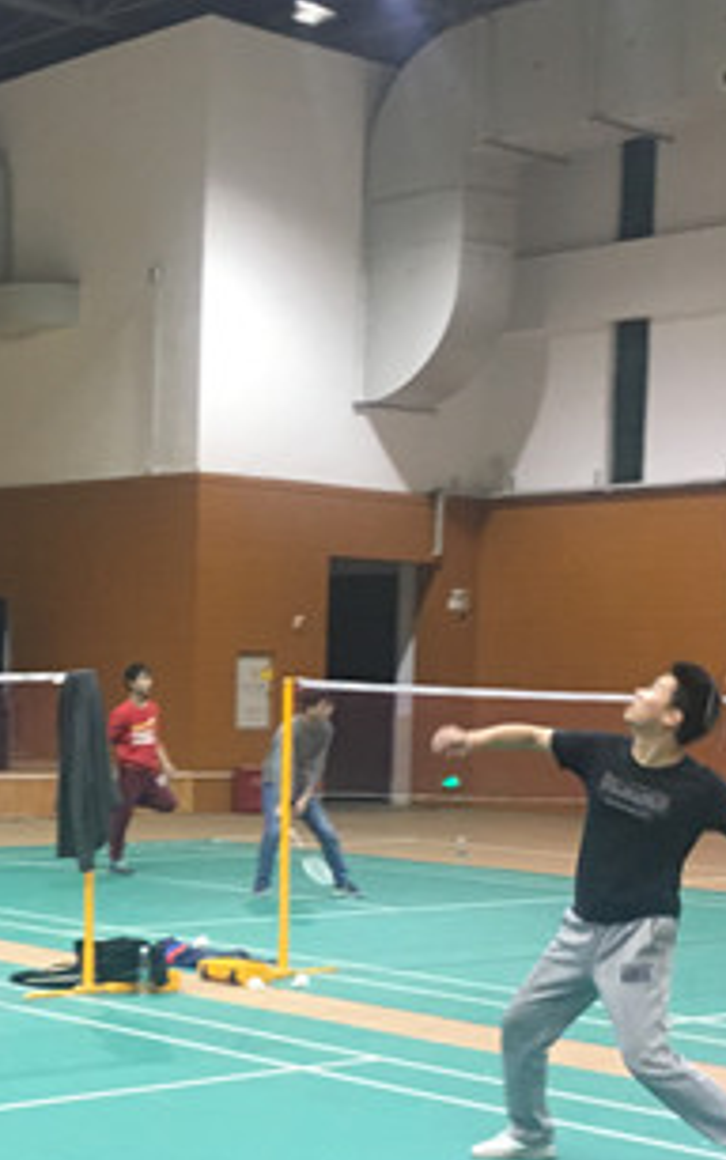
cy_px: 718
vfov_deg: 30.1
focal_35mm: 68
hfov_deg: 18.6
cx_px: -26
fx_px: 2152
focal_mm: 4.15
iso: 160
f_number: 2.2
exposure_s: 1/33
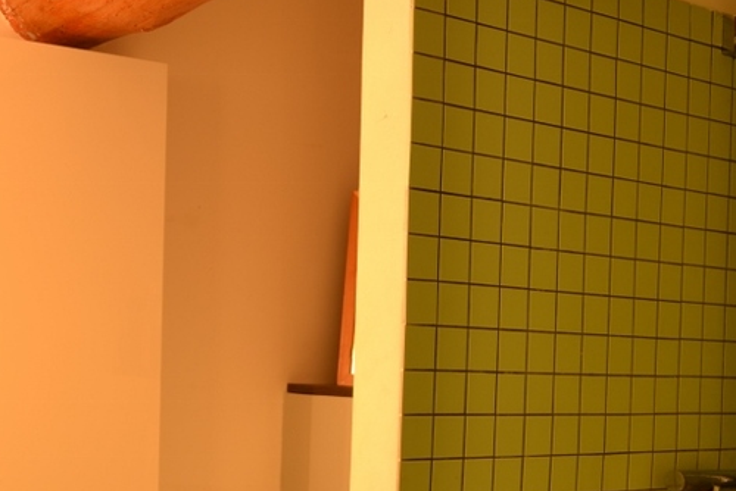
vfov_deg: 21.3
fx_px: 1289
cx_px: 199
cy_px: 401
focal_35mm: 63
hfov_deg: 31.4
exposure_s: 1/2
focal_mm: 21
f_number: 3.8
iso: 100
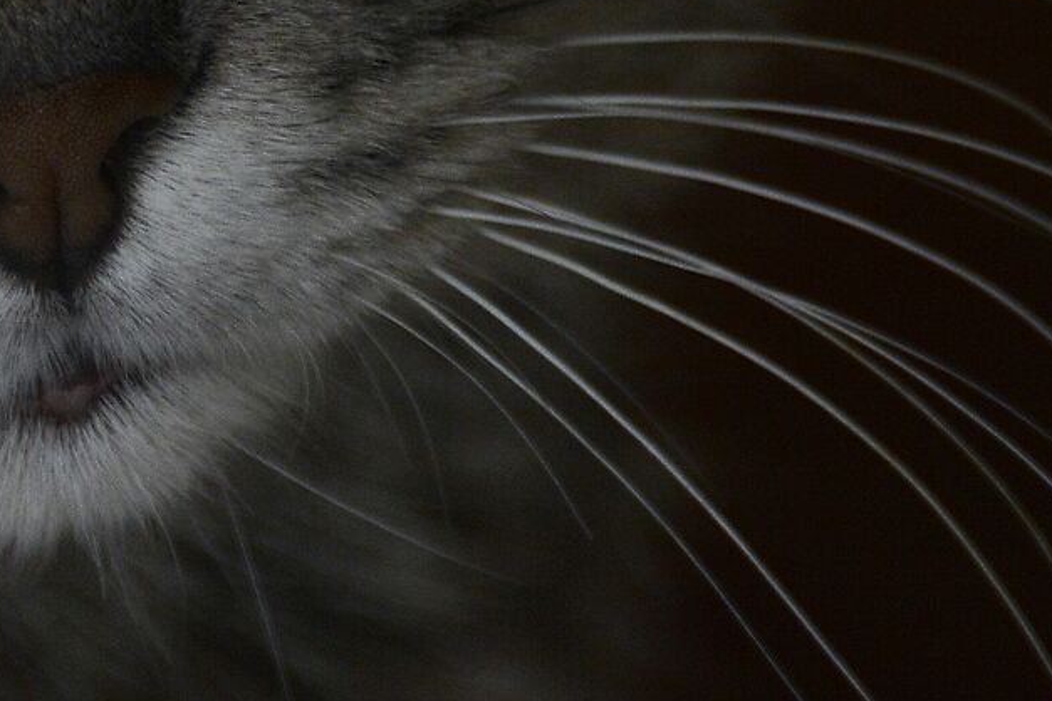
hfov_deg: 1.2
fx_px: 50346
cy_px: -369
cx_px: -65
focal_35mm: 1723
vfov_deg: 0.8
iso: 800
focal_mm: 300
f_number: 6.3
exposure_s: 1/400
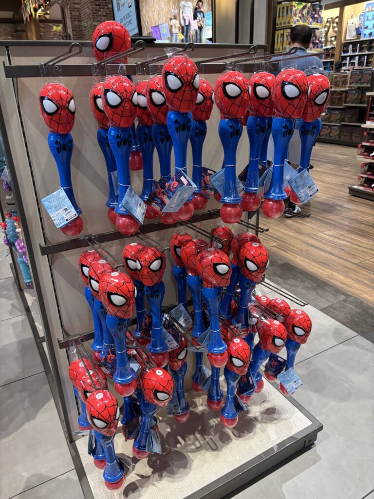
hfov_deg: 53.1
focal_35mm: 26
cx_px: 187
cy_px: 250
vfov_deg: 67.3
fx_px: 375
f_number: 1.6
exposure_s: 1/60
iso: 250
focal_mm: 5.96
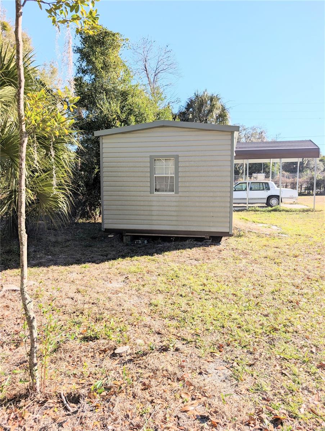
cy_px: 216
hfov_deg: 56.9
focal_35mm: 24
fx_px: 300
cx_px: 162
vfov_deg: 71.5
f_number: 1.68
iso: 20
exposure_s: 1/907
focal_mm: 6.9
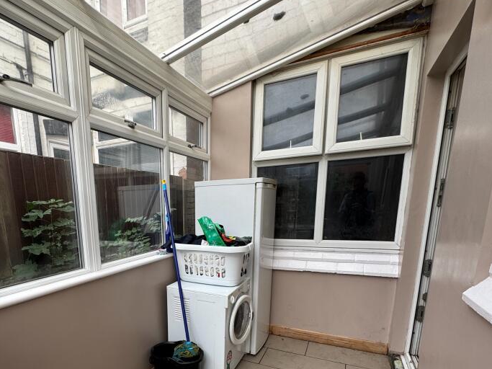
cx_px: 183
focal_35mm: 21
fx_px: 298
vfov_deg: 60.4
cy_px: 271
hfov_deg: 77.5
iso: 40
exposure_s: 1/254
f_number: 2.2
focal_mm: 2.22
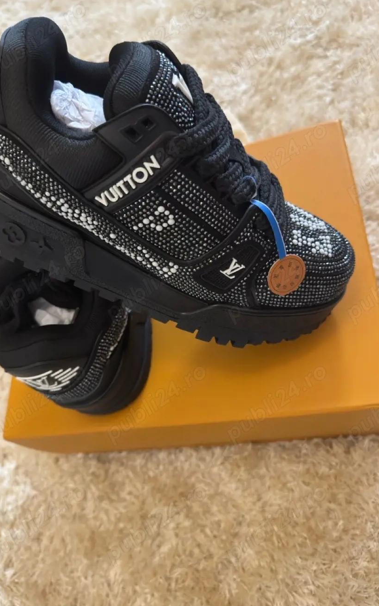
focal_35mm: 26
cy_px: 301
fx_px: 430
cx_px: 187
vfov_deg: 70.4
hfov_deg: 47.6
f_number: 1.78
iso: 800
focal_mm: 6.76
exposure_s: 1/30
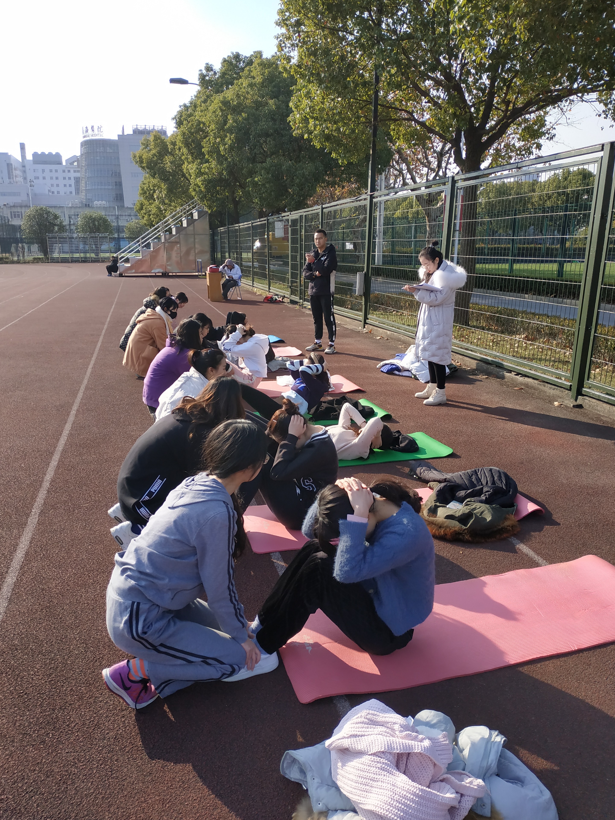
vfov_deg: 69.4
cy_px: 403
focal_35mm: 25
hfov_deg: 54.9
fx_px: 592
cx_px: 303
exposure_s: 1/2010
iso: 250
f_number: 1.9
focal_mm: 3.94
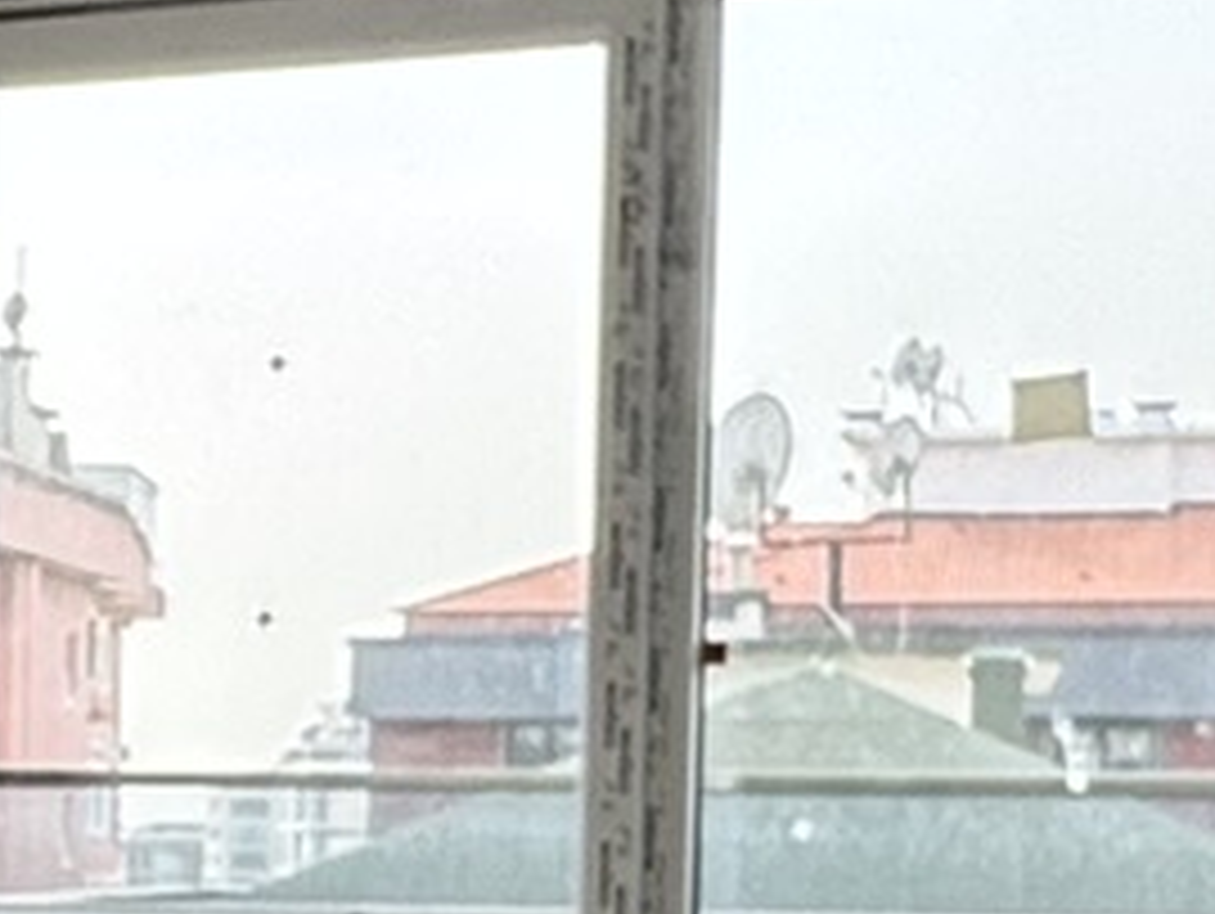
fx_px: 3724
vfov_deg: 13.6
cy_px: 1081
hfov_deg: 17.8
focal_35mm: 106
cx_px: -166
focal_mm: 2.22
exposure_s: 1/164
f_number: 2.2
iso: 40
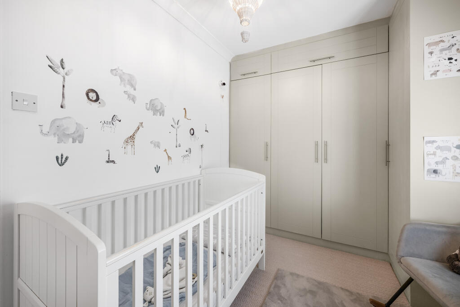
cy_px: 154
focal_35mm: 14
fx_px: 179
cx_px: 230
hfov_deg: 104.2
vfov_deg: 81.2
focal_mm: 14
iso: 64
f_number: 11
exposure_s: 1/1.67
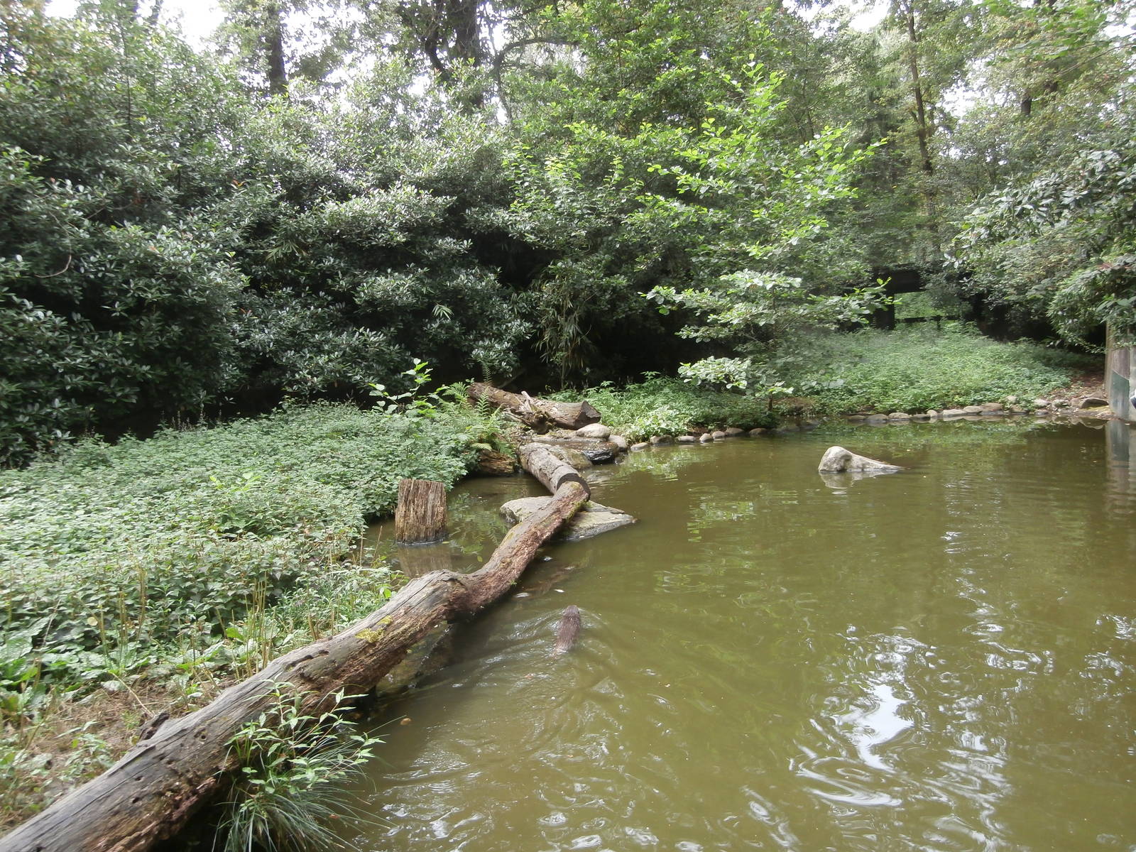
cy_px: 426
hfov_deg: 71.6
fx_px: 788
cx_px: 568
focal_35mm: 24
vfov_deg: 56.8
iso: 100
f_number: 3
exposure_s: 1/60
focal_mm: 4.2
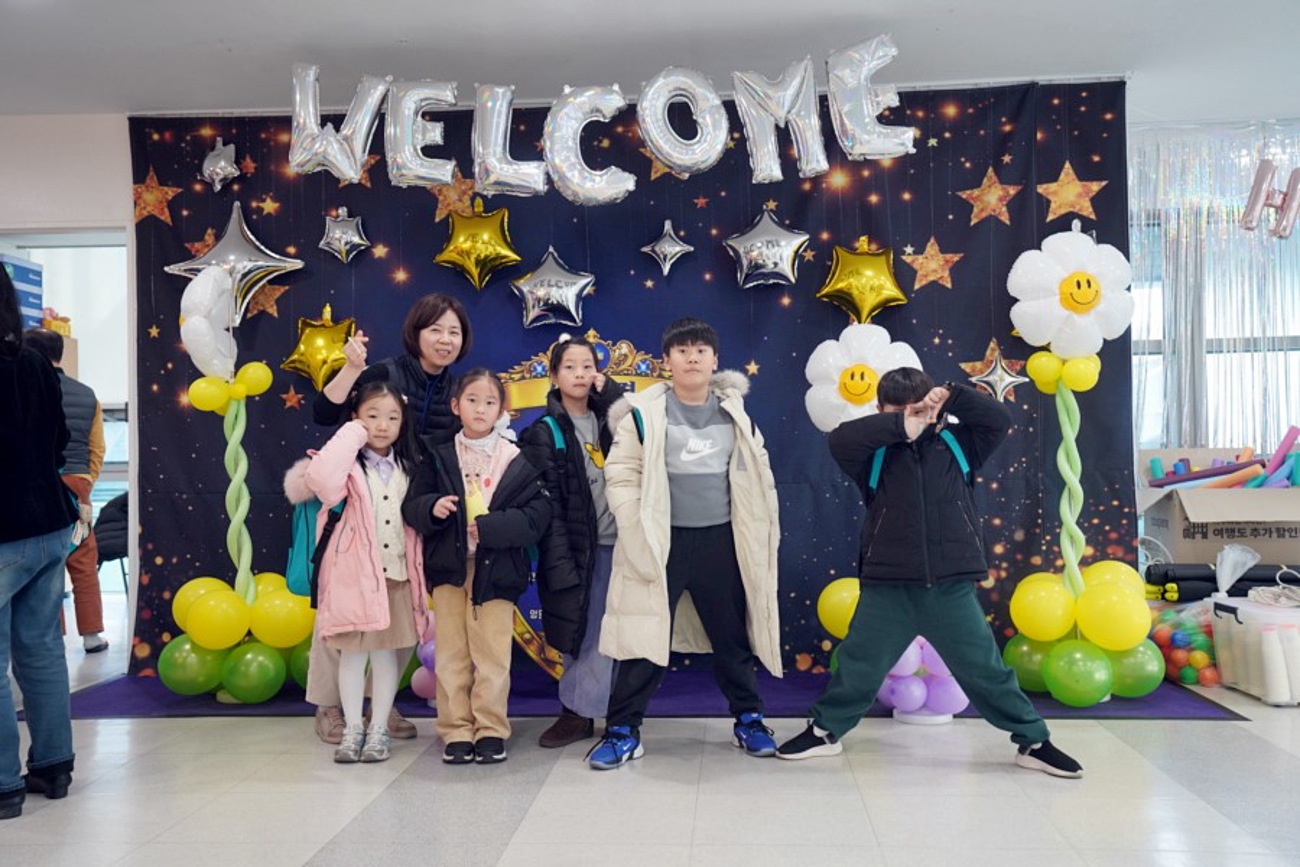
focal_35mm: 35
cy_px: 434
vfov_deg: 37.9
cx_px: 650
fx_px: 1264
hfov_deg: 54.4
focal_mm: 35
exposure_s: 1/160
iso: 1600
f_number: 4
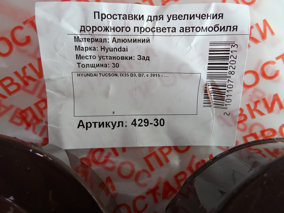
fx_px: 205
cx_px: 142
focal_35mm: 25
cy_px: 106
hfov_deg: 69.4
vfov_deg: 54.9
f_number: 2.5
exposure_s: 1/60
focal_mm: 4.5
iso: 80
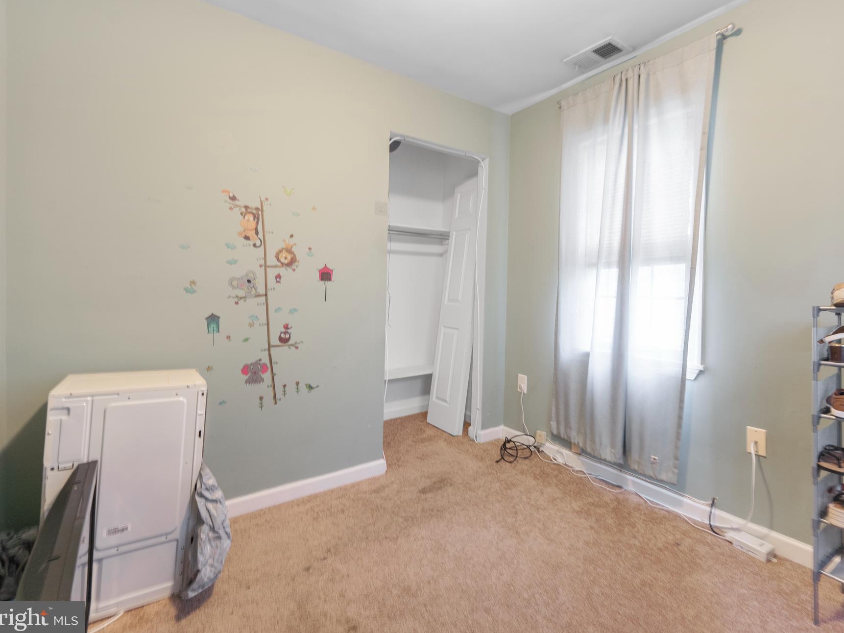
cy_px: 303
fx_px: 390
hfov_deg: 94.0
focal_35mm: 16
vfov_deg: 78.1
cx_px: 478
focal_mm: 14
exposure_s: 1/3
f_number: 5.6
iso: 400
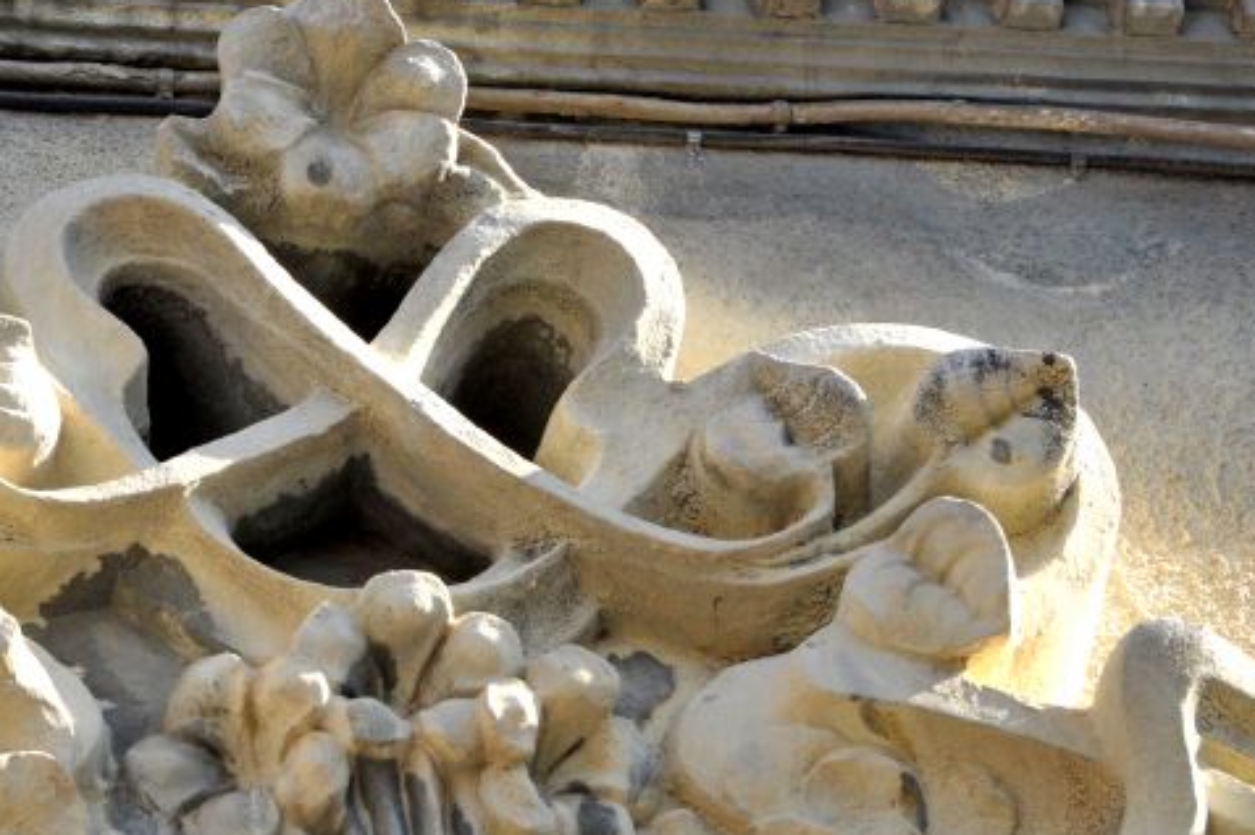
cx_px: 328
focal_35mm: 305
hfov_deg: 6.8
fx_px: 10627
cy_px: 604
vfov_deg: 4.5
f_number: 11
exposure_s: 1/500
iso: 640
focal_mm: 95
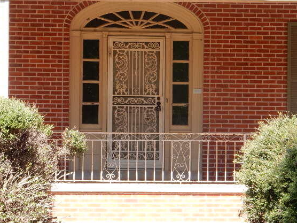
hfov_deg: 12.3
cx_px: 139
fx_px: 1373
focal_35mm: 160
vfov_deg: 9.3
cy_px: 111
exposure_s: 1/200
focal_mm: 24.7
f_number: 6
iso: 180
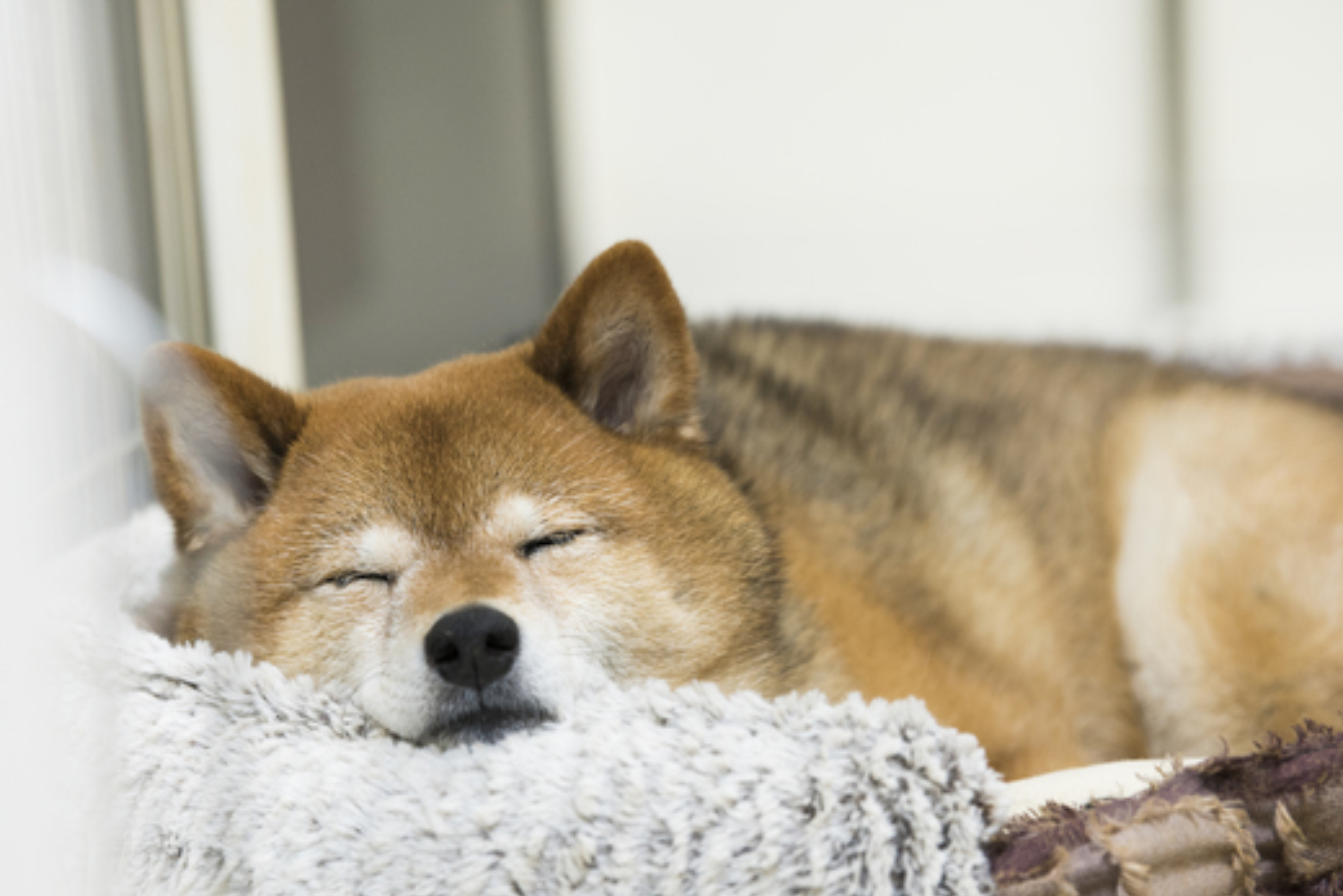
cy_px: 533
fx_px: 7575
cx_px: 653
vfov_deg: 6.8
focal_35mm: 203
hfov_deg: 10.1
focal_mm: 165
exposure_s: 1/50
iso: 800
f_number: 4
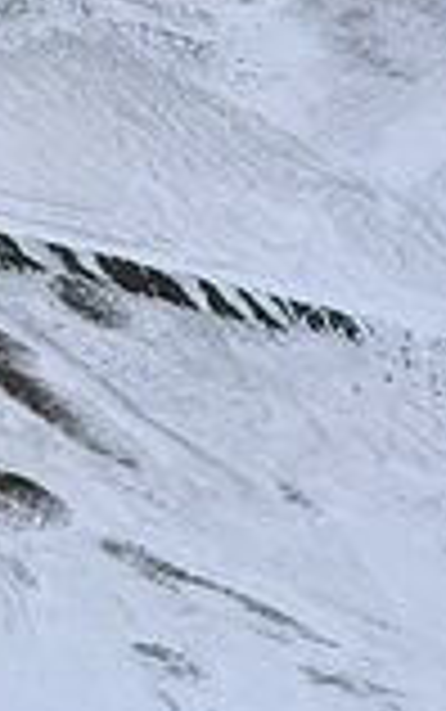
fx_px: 4892
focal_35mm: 252
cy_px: 454
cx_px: 252
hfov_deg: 5.2
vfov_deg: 8.3
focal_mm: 6.76
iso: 64
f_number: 1.78
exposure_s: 1/6024
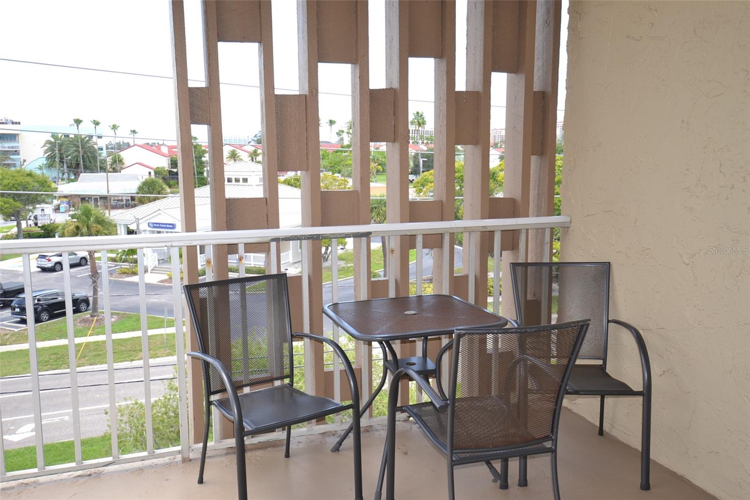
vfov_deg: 43.6
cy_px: 250
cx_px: 375
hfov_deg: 61.9
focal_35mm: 30
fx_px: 625
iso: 100
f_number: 4.5
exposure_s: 1/125
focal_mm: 20
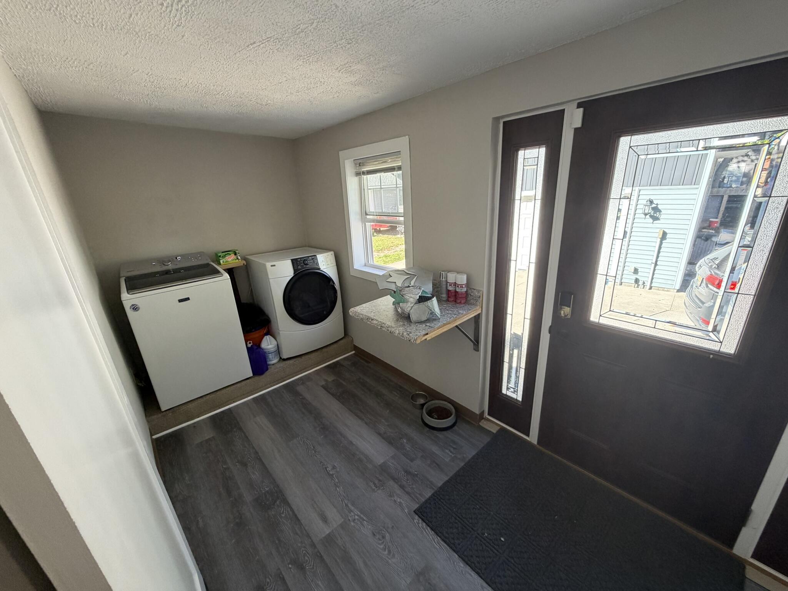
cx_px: 394
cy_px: 296
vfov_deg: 85.7
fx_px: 319
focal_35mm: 14
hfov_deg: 102.1
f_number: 2.2
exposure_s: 1/121
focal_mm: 2.22
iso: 200
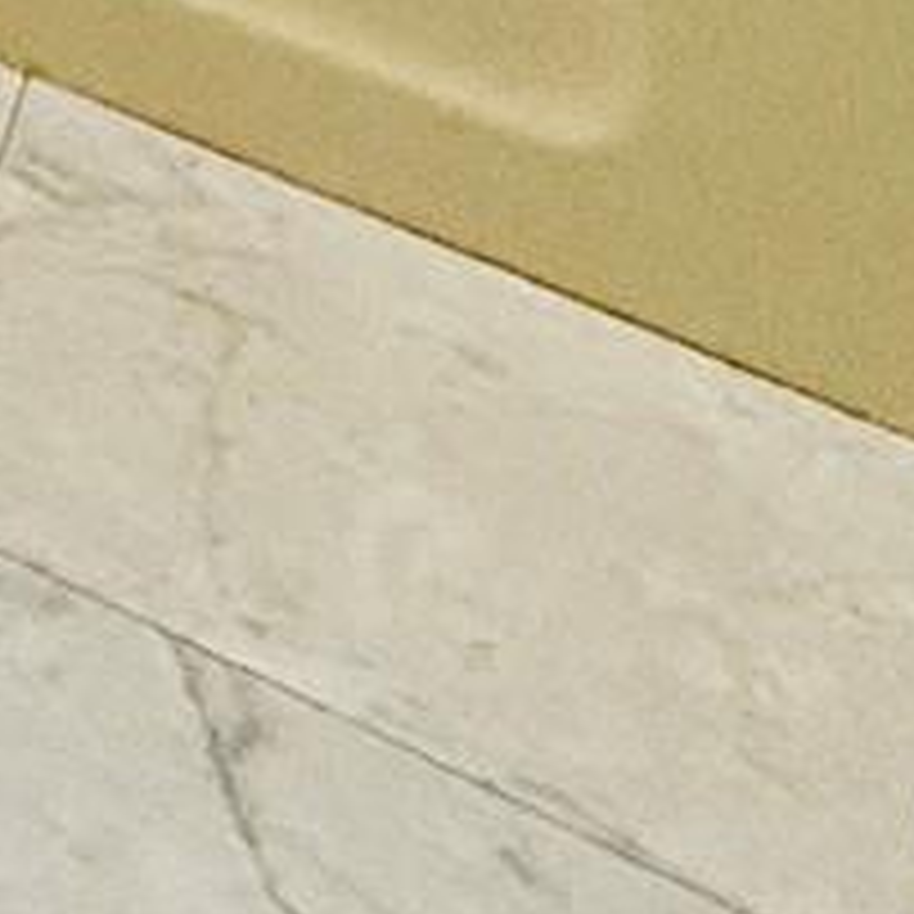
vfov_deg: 8.6
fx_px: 3734
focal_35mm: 125
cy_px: -2530
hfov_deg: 8.0
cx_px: -2778
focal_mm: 2.22
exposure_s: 1/120
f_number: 2.2
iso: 250
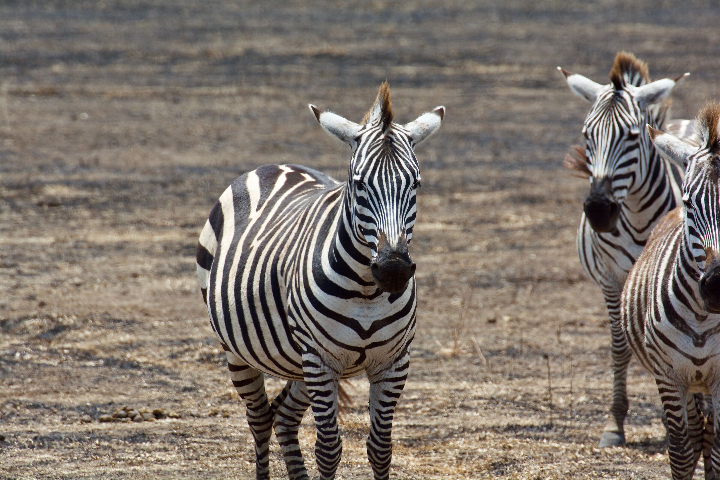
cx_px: 360
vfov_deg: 3.1
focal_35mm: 450
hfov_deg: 4.6
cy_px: 240
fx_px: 8999
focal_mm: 300
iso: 280
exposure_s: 1/640
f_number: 8
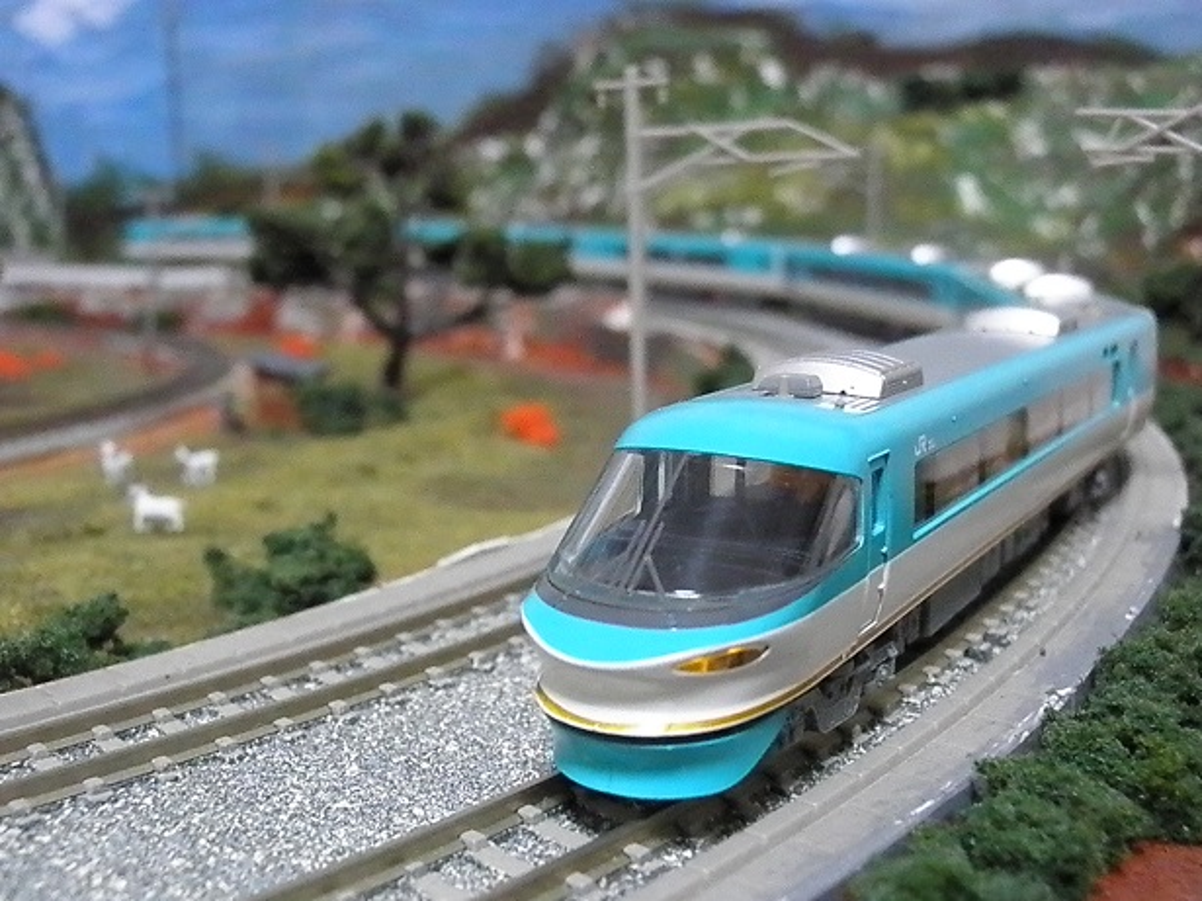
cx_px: 601
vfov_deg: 35.1
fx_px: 1423
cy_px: 450
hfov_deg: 45.8
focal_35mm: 41
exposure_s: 1/60
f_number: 3.9
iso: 3200
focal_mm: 7.3
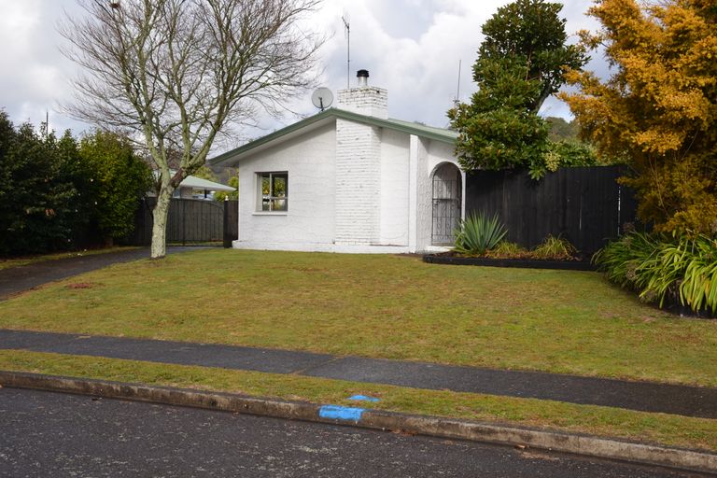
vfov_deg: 34.2
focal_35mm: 39
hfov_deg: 49.6
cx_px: 358
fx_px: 777
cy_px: 239
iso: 100
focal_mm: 26
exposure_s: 1/200
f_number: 8
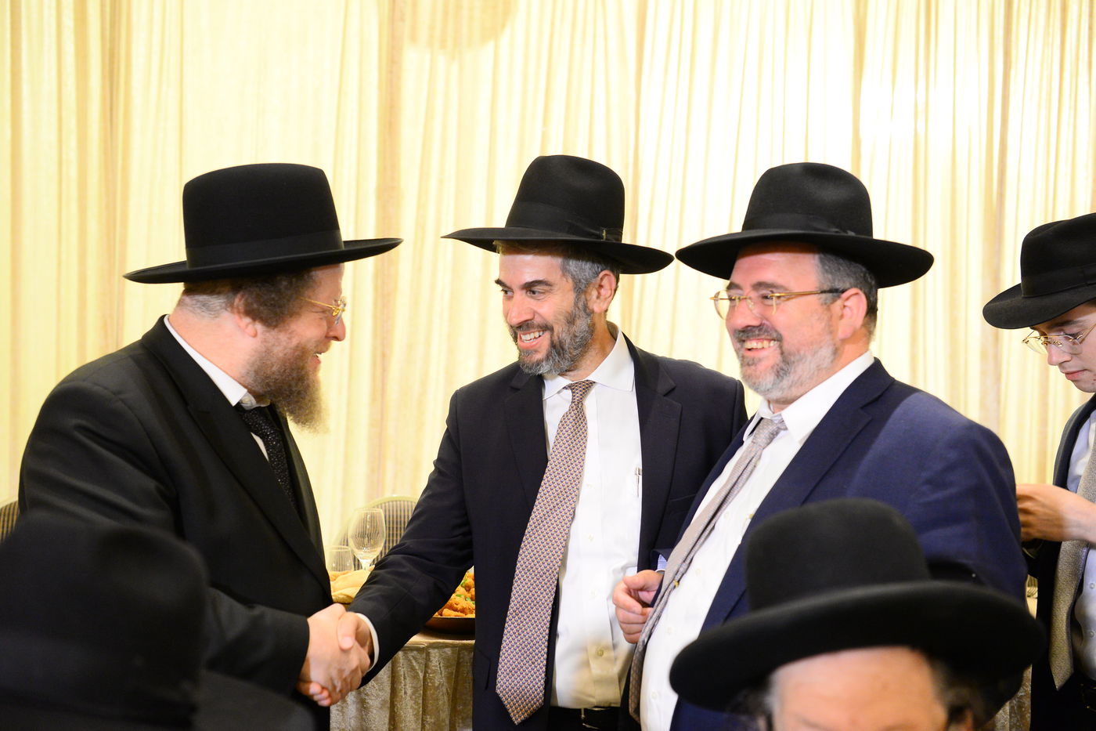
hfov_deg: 46.4
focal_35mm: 42
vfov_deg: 31.9
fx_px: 1278
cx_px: 548
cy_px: 366
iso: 3200
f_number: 3.5
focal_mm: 42
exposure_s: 1/160
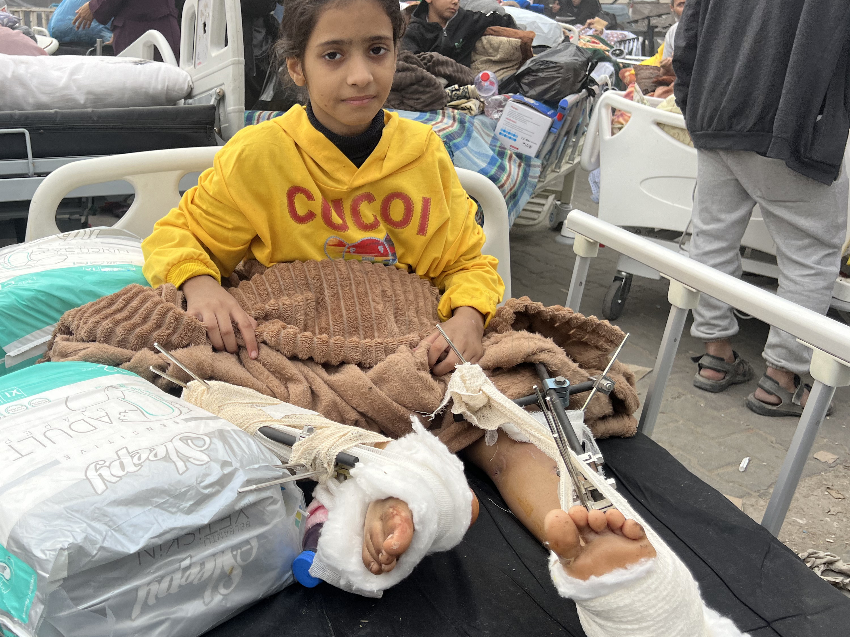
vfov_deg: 40.7
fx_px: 859
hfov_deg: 51.9
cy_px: 319
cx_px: 299
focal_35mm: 35
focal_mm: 5.7
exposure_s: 1/434
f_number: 1.5
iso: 50
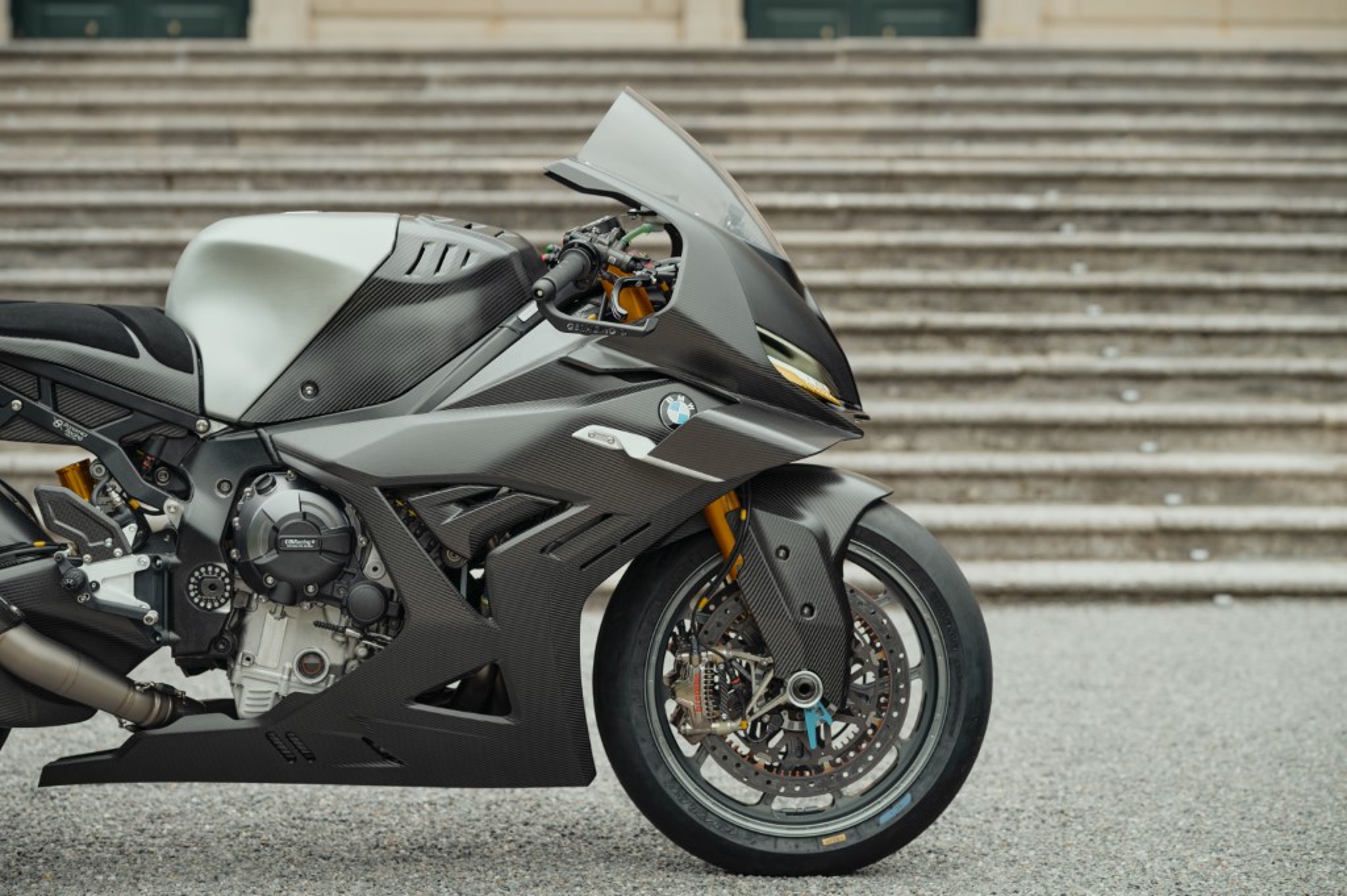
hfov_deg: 20.0
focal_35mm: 102
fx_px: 3813
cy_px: 448
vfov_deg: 13.4
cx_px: 674
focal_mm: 102
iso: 200
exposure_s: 1/100
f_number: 4
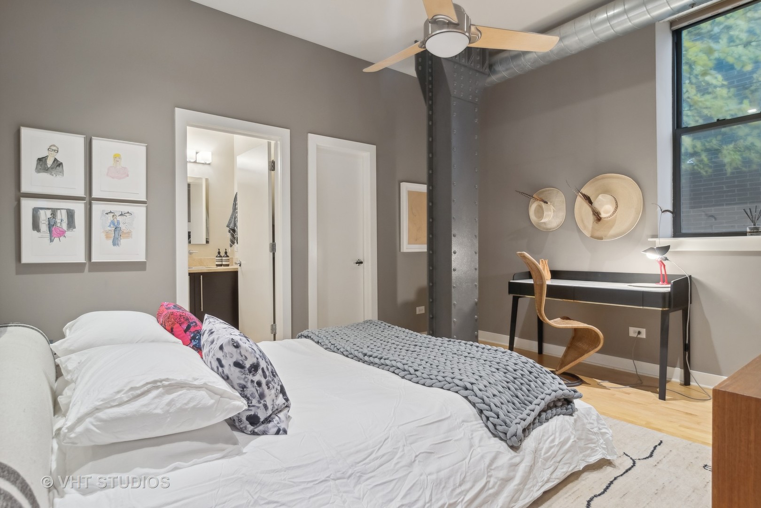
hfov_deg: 90.0
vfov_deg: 67.4
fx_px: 380
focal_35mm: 18
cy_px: 254
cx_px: 380
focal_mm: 12
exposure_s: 1/4
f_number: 8
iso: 200
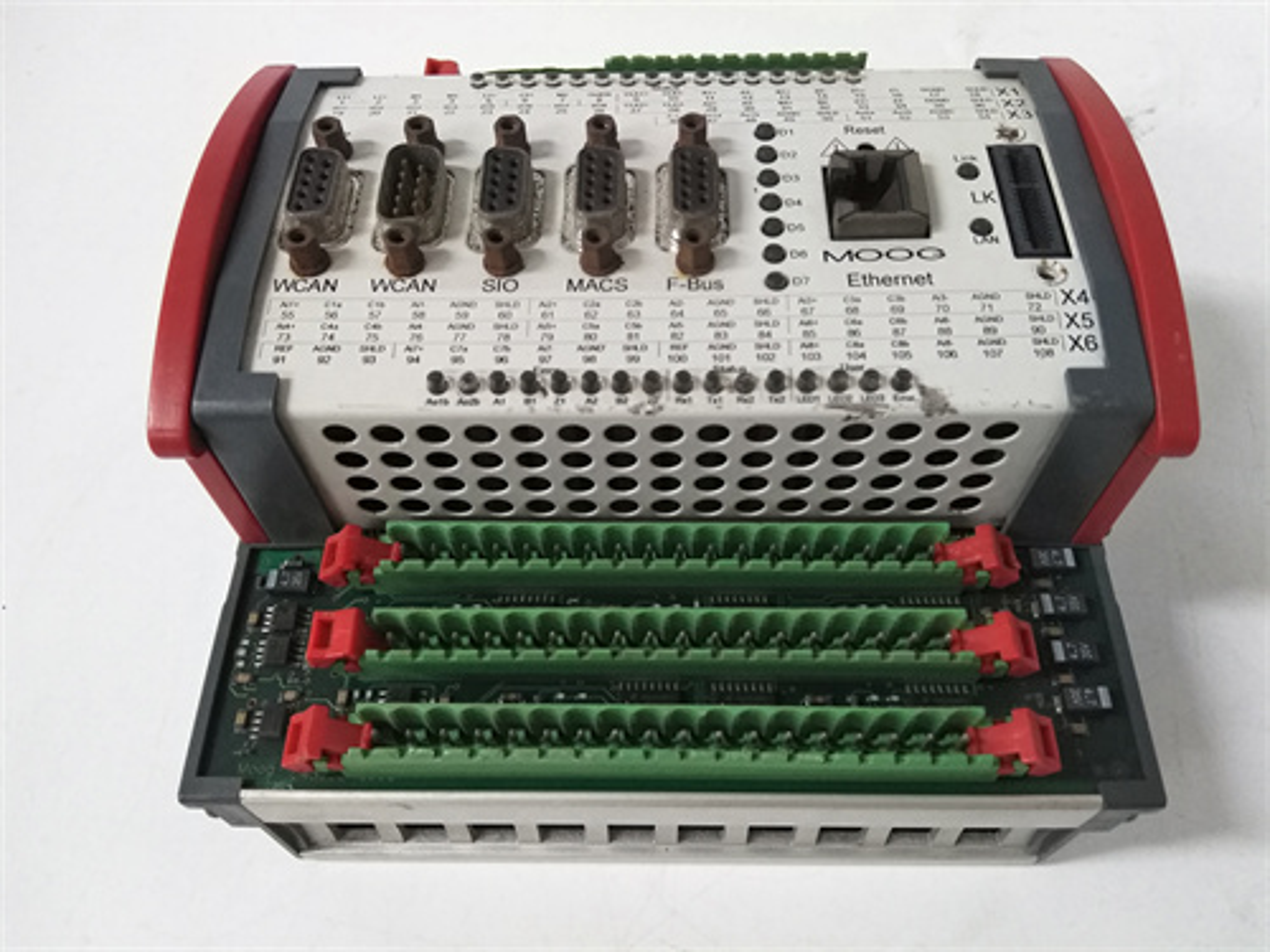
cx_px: 635
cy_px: 476
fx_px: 954
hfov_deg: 67.3
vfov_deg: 53.1
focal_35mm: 26
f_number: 1.8
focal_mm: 3.63
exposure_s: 1/33.3
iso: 387
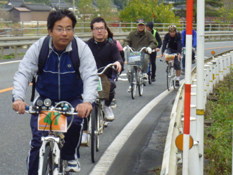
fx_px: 1212
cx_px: 116
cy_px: 88
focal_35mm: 180
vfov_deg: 8.2
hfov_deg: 11.0
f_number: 5.9
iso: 400
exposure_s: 1/320
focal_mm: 25.2
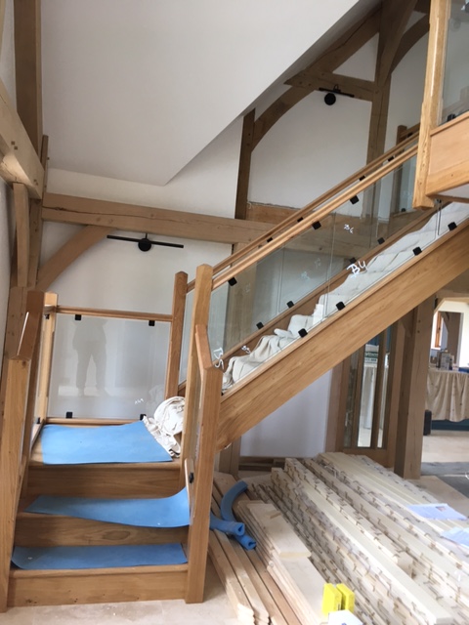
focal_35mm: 29
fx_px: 524
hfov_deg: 48.2
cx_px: 234
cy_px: 312
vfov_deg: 61.7
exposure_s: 1/33
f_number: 2.2
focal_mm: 4.15
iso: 80
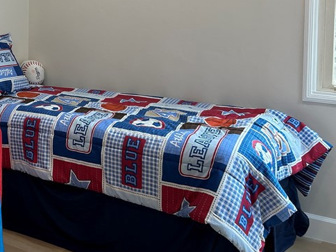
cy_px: 18
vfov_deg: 25.6
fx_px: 534
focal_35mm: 55
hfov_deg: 32.1
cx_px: -4
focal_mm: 5.7
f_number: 1.5
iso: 64
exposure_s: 1/120
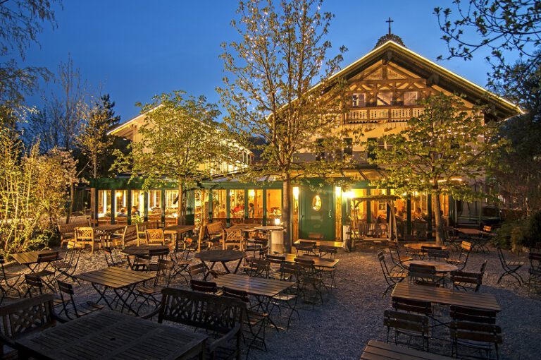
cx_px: 270
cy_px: 180
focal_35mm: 21
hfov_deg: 81.3
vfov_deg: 59.4
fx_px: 315
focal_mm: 14
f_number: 4
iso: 100
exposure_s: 4
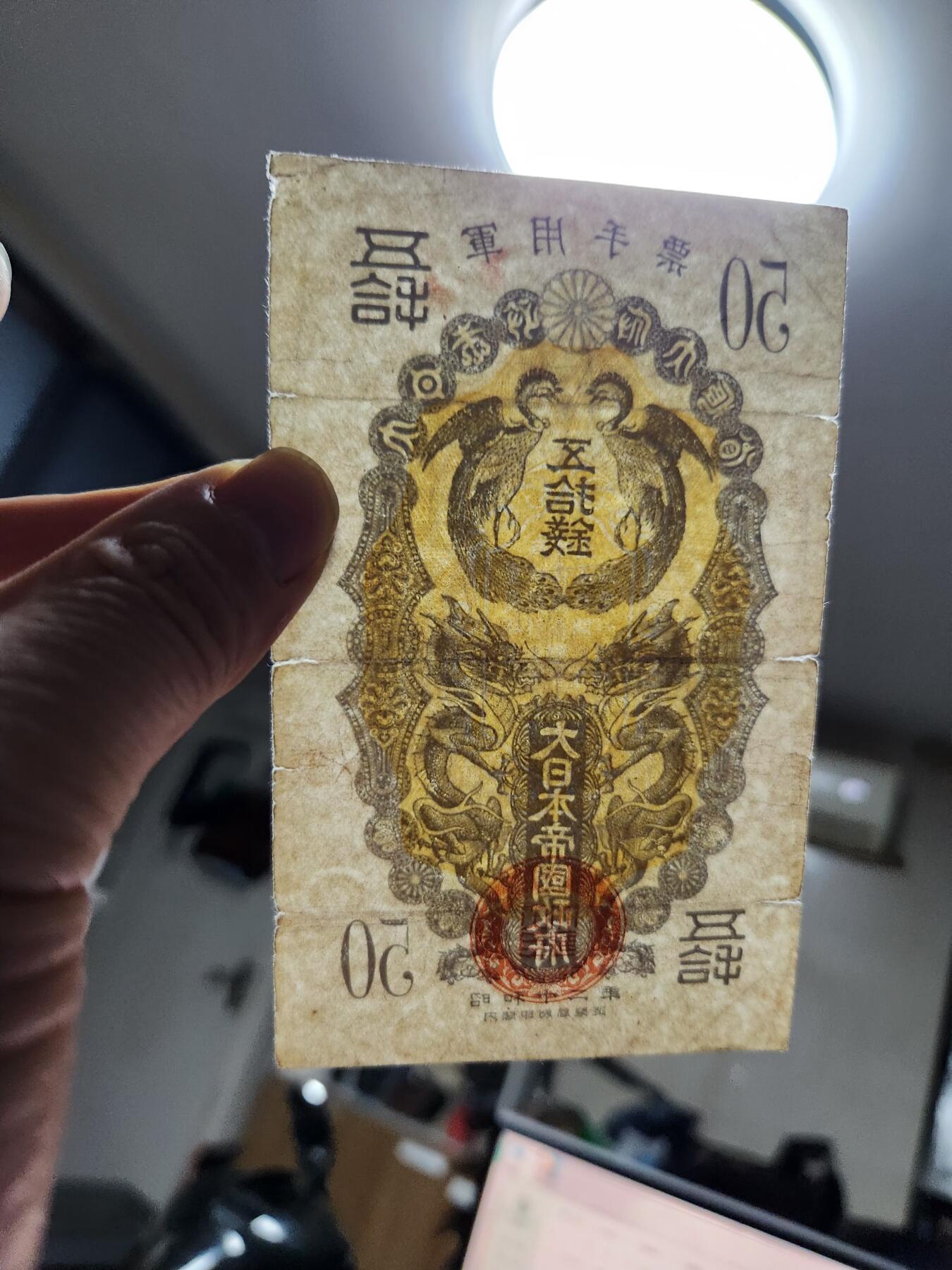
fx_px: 843
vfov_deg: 73.9
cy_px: 635
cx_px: 476
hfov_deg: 58.9
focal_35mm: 23
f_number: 1.8
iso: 640
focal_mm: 5.4
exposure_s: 1/100
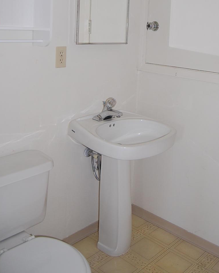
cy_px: 59
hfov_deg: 37.3
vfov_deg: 43.9
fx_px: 324
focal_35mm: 40
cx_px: 122
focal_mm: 18
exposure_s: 1/60
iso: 400
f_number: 3.5
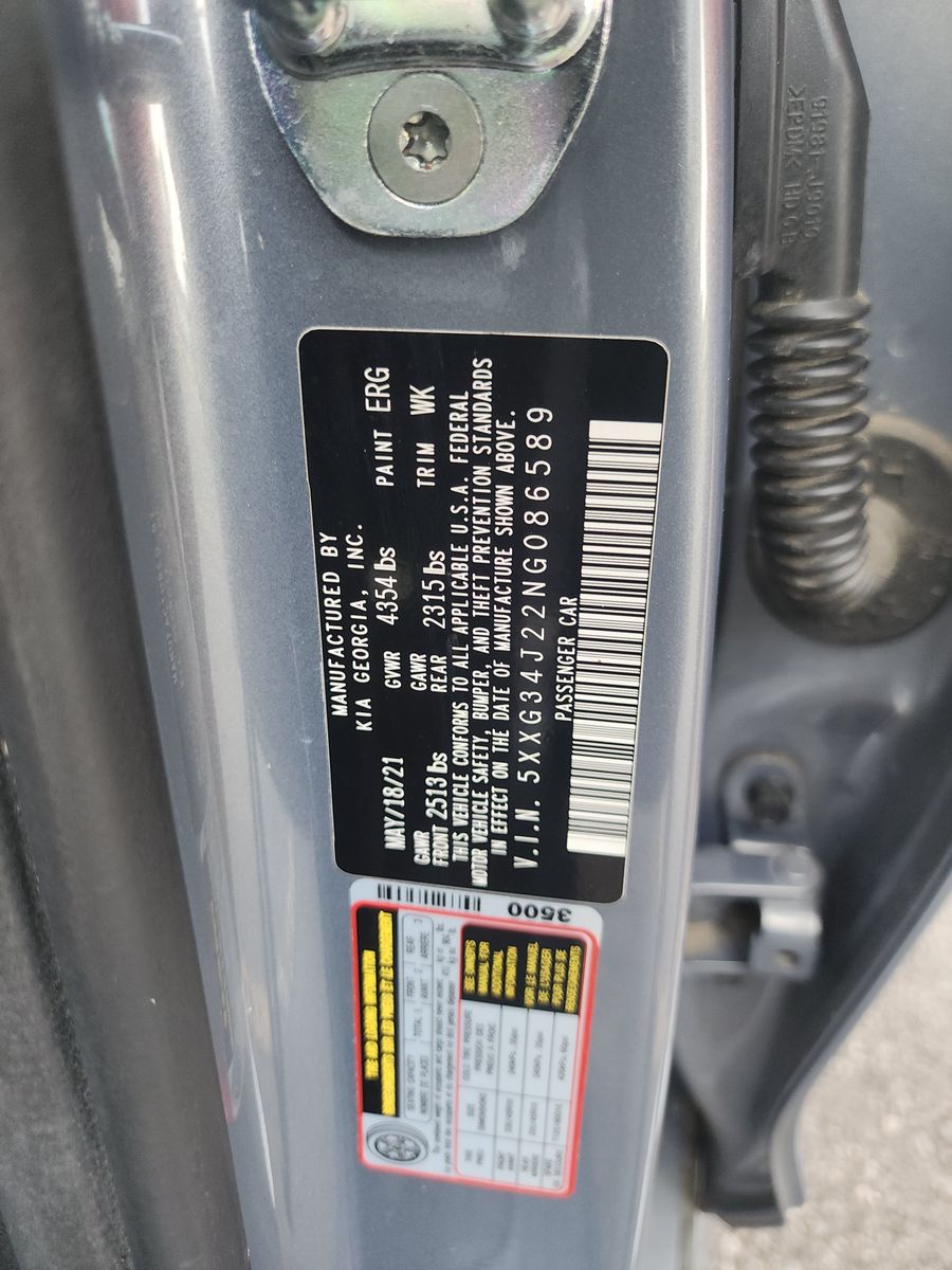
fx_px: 843
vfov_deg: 73.9
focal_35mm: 23
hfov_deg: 58.9
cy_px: 635
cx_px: 476
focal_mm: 6.4
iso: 223
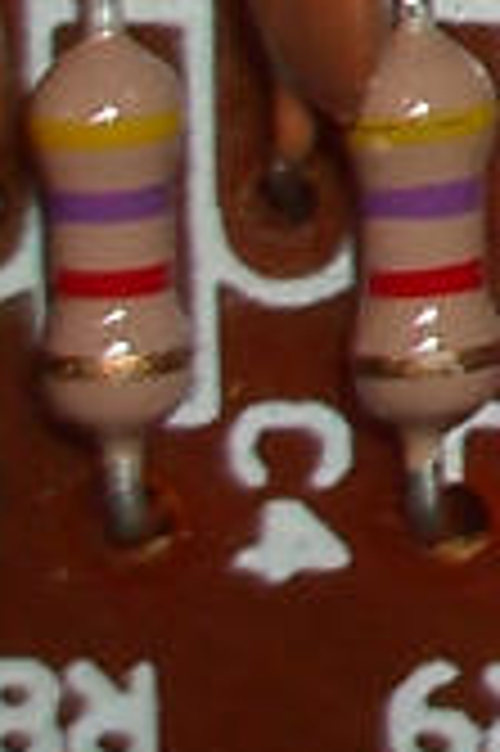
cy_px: -946
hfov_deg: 2.6
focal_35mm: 495
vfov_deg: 4.1
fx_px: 10333
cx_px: 2806
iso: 80
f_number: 5.6
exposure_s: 1/60
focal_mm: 10.2
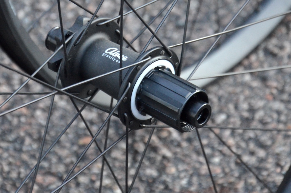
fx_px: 1824
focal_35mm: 226
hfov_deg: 9.1
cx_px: 141
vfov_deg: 6.0
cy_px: 35
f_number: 5.3
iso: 1600
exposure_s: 1/30
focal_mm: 80
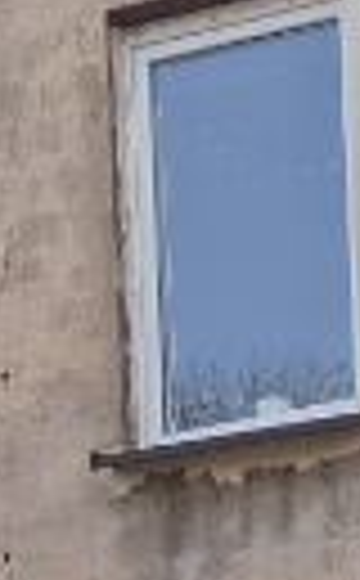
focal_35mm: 219
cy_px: 1504
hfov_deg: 6.0
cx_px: 108
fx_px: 3457
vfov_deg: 8.6
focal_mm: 18
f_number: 5.6
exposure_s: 1/125
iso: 100
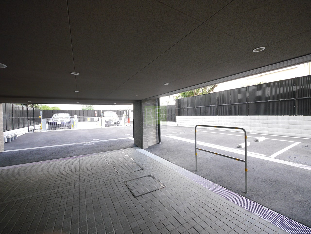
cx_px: 156
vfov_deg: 85.7
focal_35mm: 14
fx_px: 126
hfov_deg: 102.1
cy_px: 117
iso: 400
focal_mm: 7
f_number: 4
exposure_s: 1/60
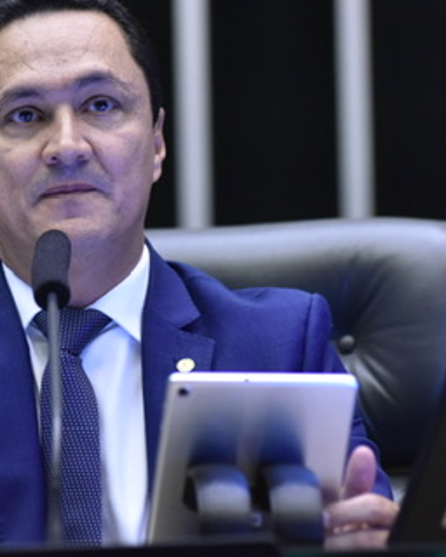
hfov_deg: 4.8
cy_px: 187
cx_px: 85
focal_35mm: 319
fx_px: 5263
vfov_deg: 6.1
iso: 3200
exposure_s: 1/160
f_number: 3.5
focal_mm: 170
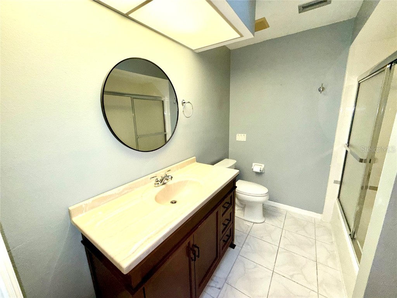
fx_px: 161
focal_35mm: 14
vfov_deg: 85.7
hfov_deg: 102.1
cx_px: 198
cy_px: 149
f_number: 2.2
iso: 80
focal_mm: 2.22
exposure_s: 1/74
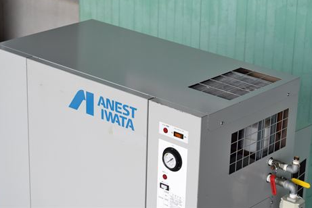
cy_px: 96
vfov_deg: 15.3
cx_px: 153
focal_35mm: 90
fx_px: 776
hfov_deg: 22.7
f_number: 6.3
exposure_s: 1/400
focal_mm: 55
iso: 1250
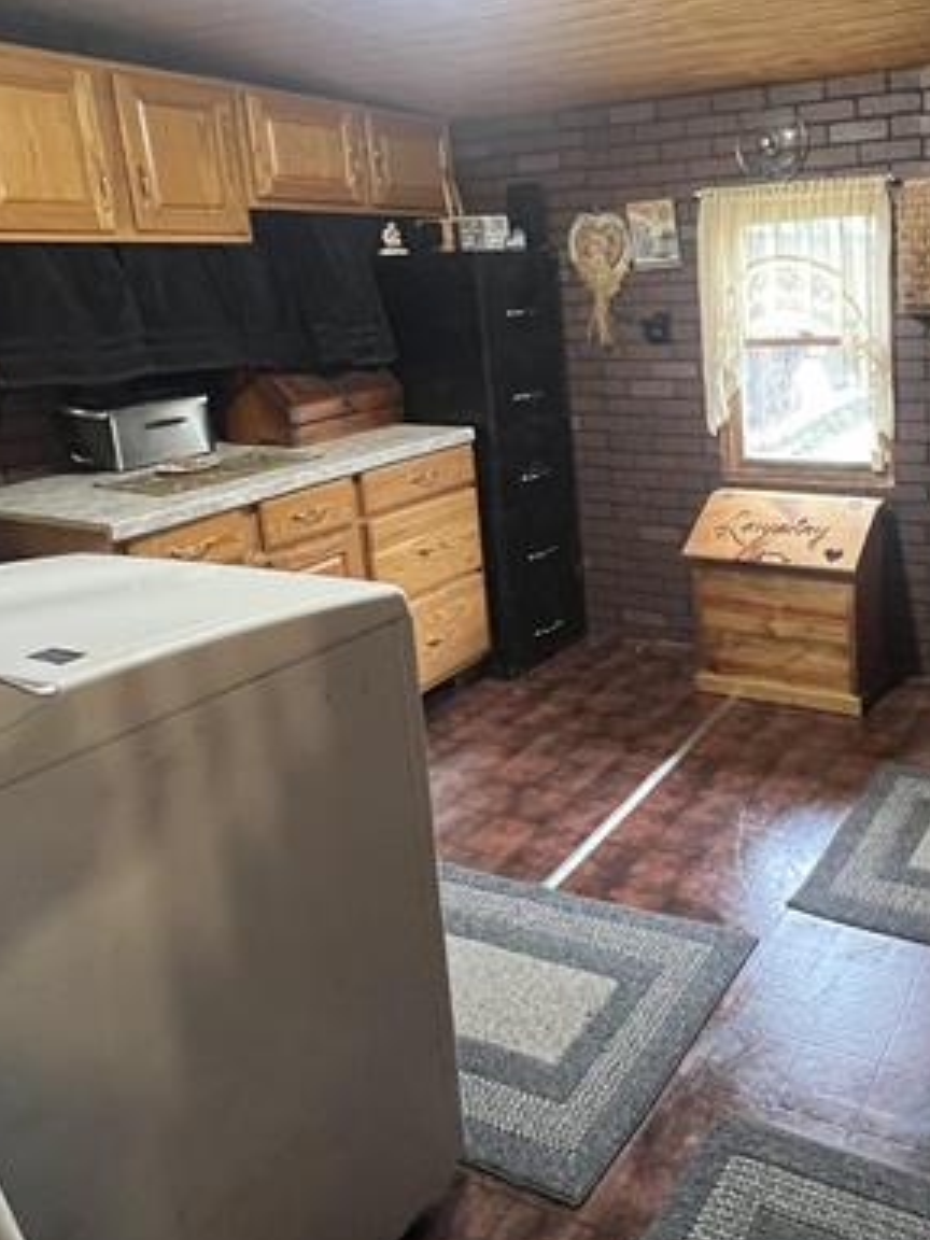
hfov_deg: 49.4
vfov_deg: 66.3
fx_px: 931
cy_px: 462
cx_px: 765
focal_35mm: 26
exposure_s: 1/60
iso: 500
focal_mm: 1.57
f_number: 1.8
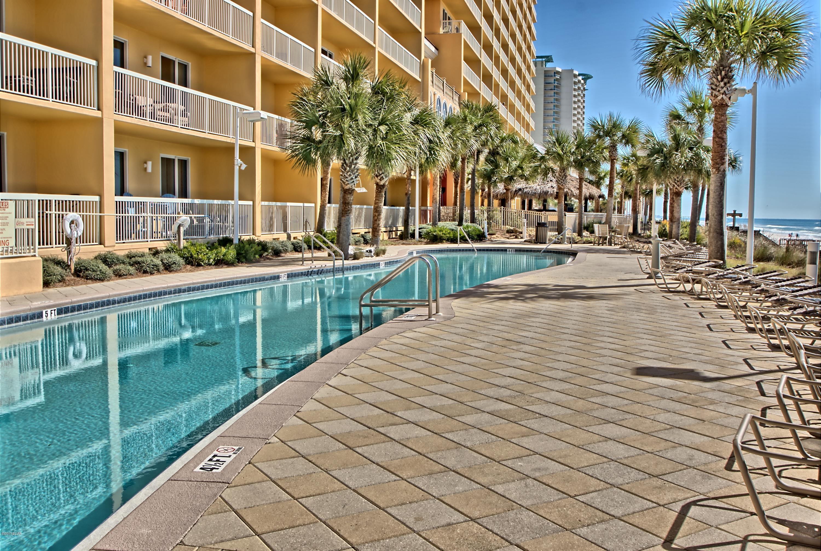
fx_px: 754
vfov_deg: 40.1
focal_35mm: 33
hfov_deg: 57.1
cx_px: 410
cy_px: 276
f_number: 9.5
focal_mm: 22
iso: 200
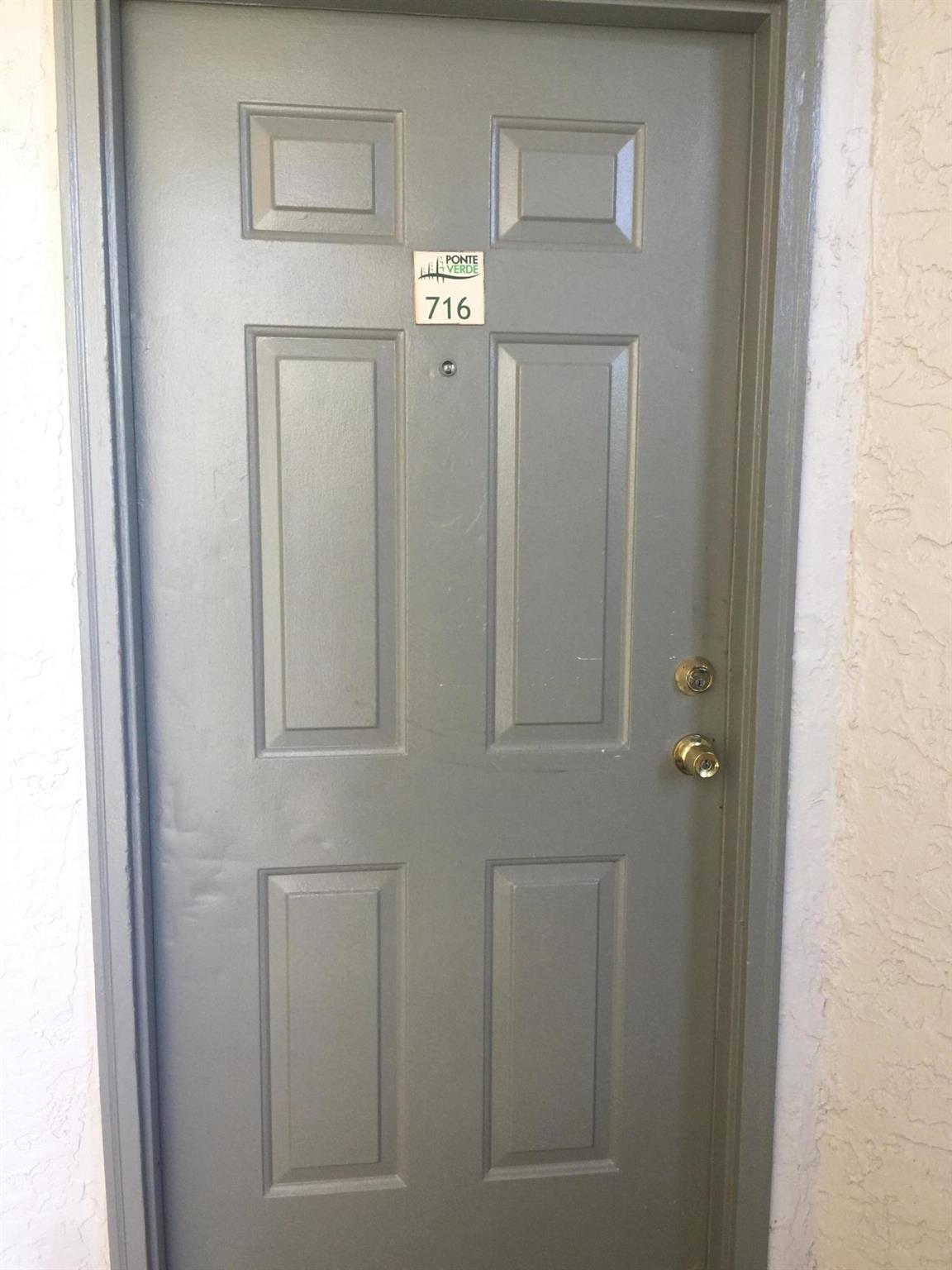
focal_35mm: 29
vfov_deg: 61.7
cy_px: 635
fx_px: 1063
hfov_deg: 48.2
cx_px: 476
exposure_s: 1/30
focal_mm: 4.15
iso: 32
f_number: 2.2
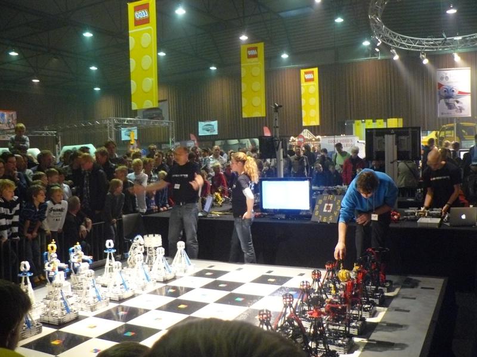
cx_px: 238
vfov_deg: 39.7
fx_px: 496
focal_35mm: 36
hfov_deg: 51.4
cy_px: 178
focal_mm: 6
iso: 400
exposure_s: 1/13
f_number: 2.8
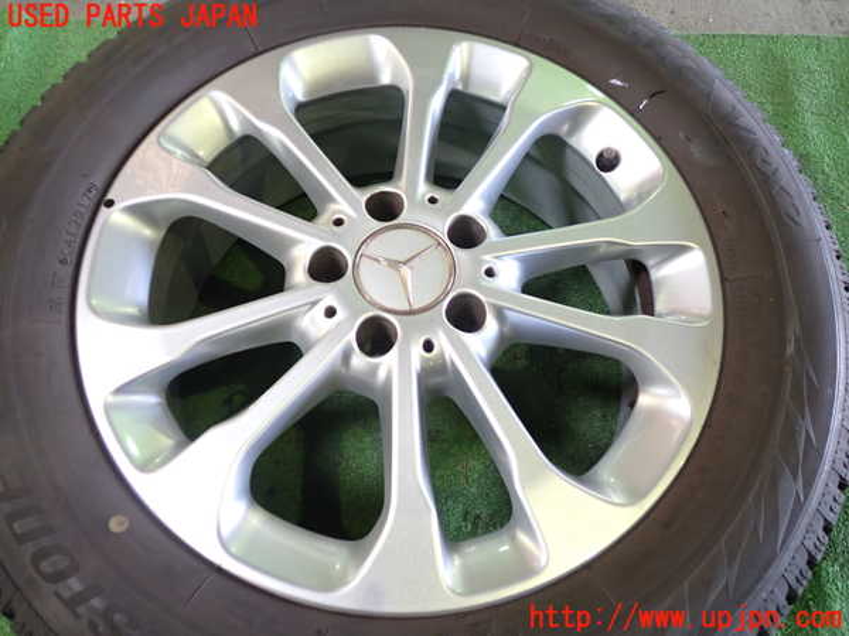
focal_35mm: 30
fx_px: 736
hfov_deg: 60.0
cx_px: 424
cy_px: 318
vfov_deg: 46.8
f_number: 2.3
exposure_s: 1/30
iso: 400
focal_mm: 5.4
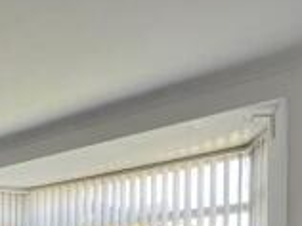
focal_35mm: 48
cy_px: 304
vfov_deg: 25.4
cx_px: -100
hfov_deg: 30.4
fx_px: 418
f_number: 1.8
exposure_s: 1/99
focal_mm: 1.57
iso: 100
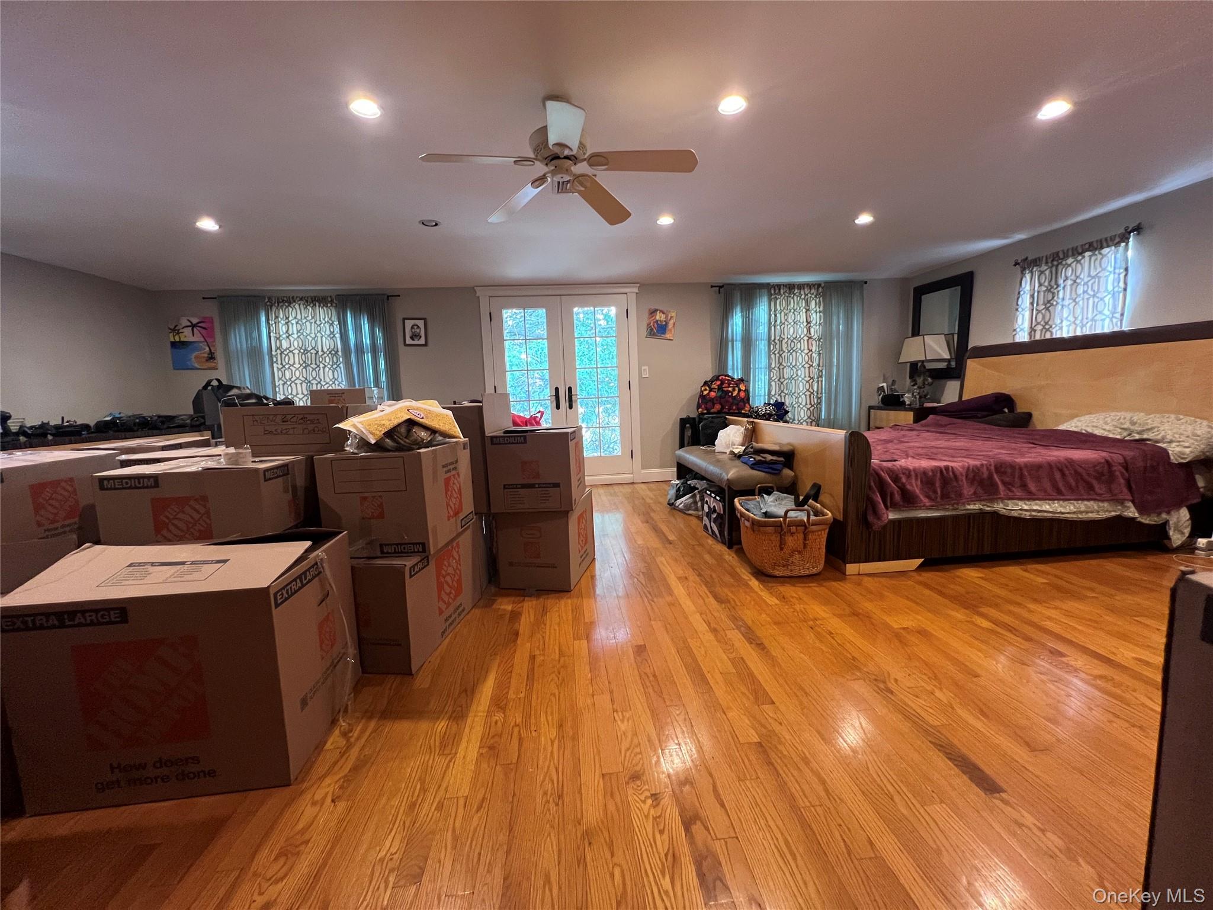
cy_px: 455
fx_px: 456
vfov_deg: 89.9
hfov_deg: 106.2
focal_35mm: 13
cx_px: 606
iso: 320
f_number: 1.8
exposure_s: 1/60
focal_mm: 1.57
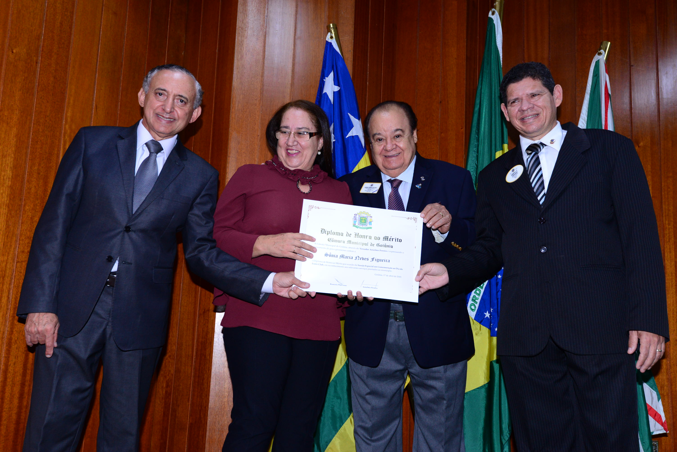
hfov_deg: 54.4
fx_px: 658
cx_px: 338
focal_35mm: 35
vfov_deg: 37.9
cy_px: 226
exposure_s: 1/125
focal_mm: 35
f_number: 5.6
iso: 1600
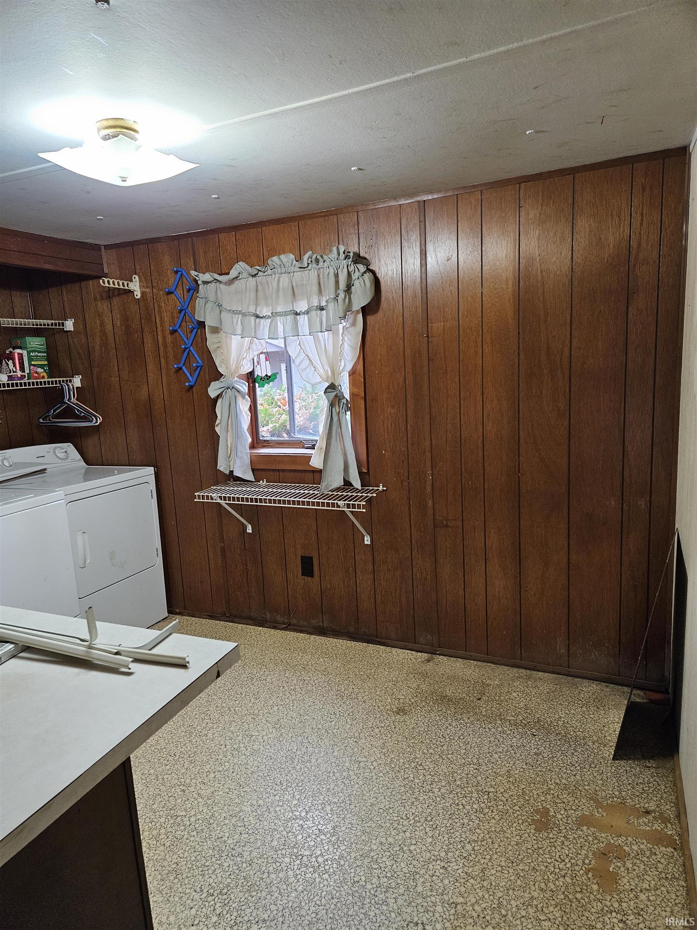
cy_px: 465
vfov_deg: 73.9
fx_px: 617
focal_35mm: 23
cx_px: 348
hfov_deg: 58.9
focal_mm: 5.4
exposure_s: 1/120
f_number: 1.8
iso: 800
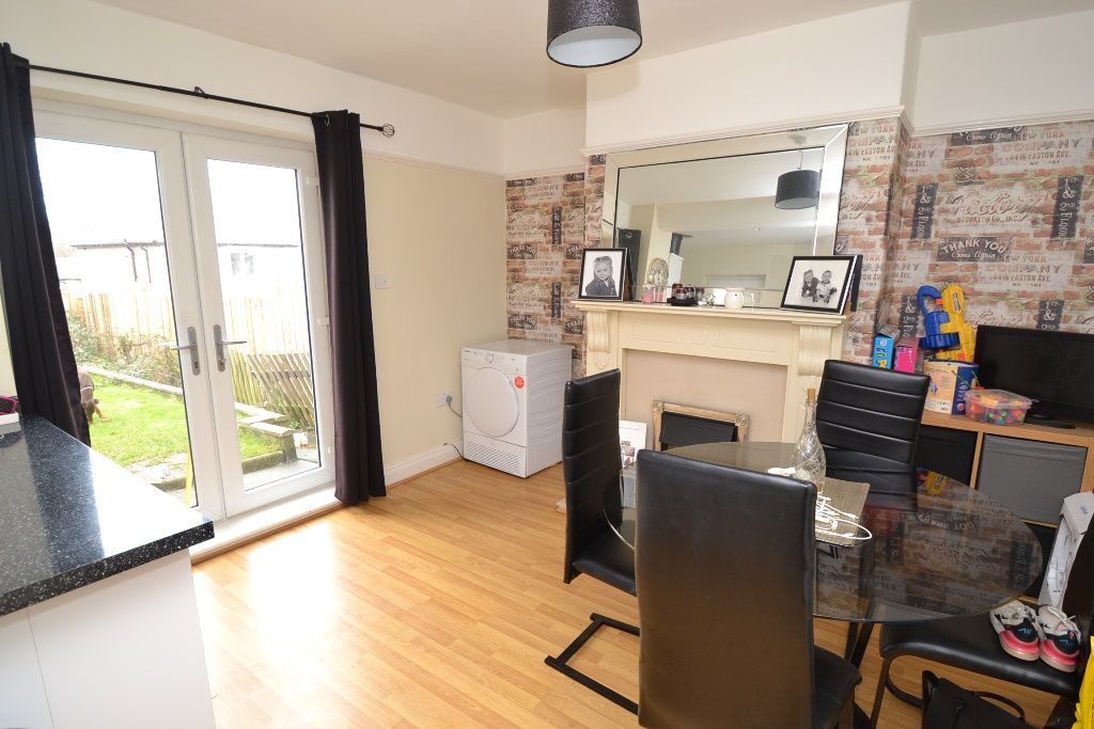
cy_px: 364
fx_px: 524
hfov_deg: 92.4
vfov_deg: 69.7
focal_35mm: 17
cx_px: 547
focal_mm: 11.5
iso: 400
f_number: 4
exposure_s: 1/60
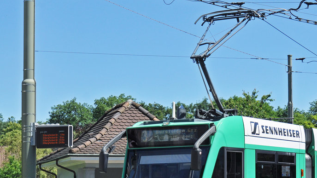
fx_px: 874
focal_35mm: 104
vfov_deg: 11.6
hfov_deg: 20.4
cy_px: 120
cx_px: 236
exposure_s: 1/400
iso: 250
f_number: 11
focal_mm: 38
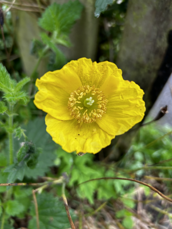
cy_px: 114
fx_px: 172
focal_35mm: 26
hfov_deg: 53.1
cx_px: 86
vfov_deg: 67.3
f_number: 1.5
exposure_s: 1/404
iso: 50
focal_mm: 5.7
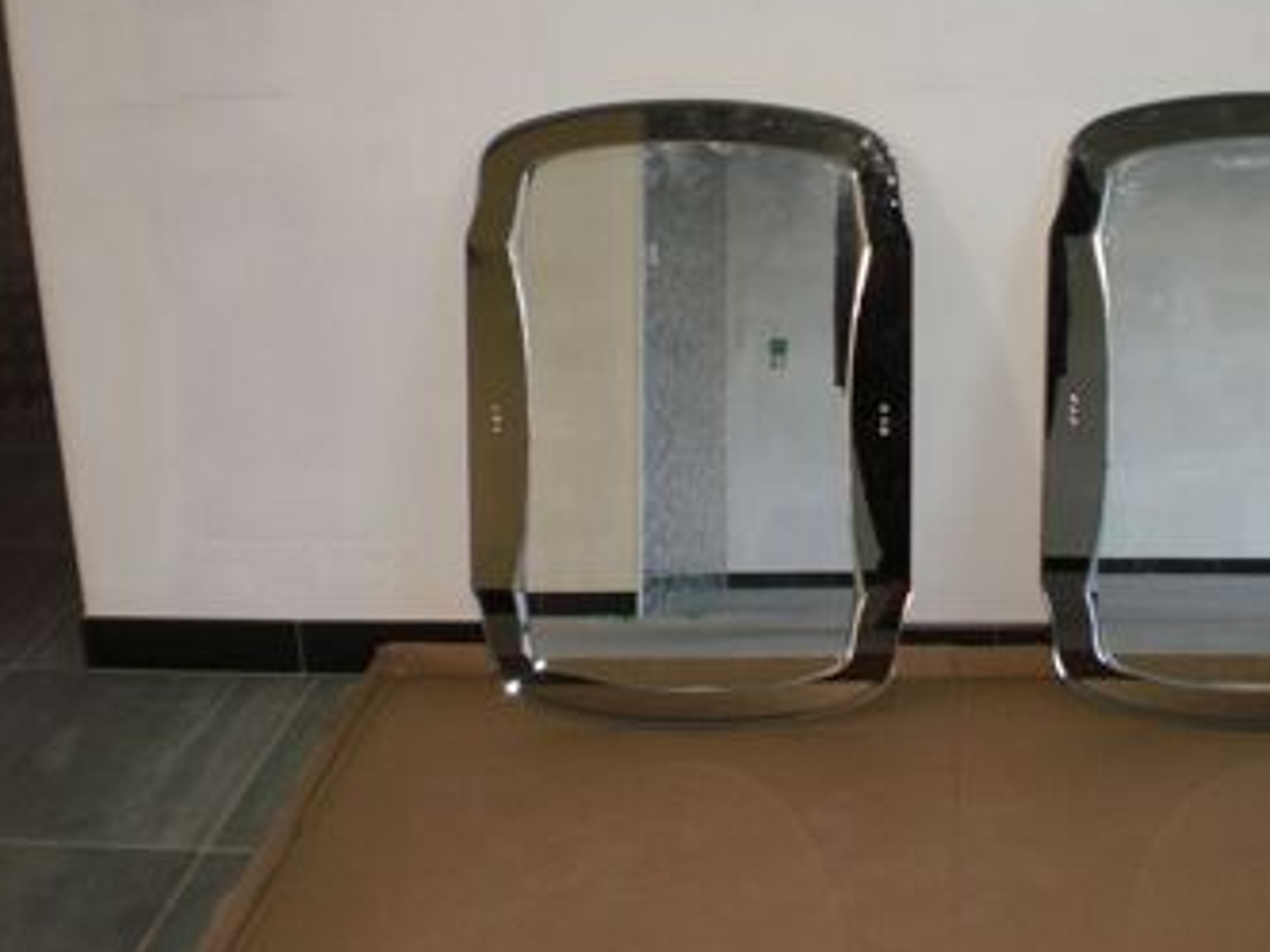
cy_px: 394
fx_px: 1908
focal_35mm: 52
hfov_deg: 36.4
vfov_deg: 28.0
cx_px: 853
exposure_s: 1/30
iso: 125
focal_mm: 6.3
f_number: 3.1
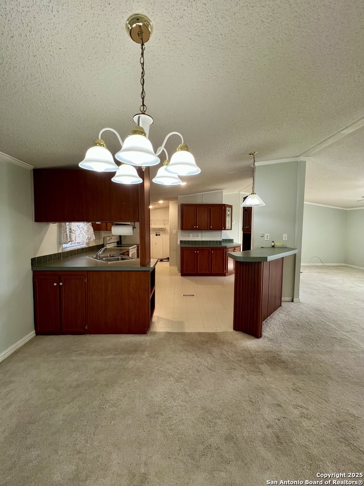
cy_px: 243
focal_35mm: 13
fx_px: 182
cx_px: 182
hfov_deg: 89.9
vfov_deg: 106.2
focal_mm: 1.57
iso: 200
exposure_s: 1/120
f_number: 1.8
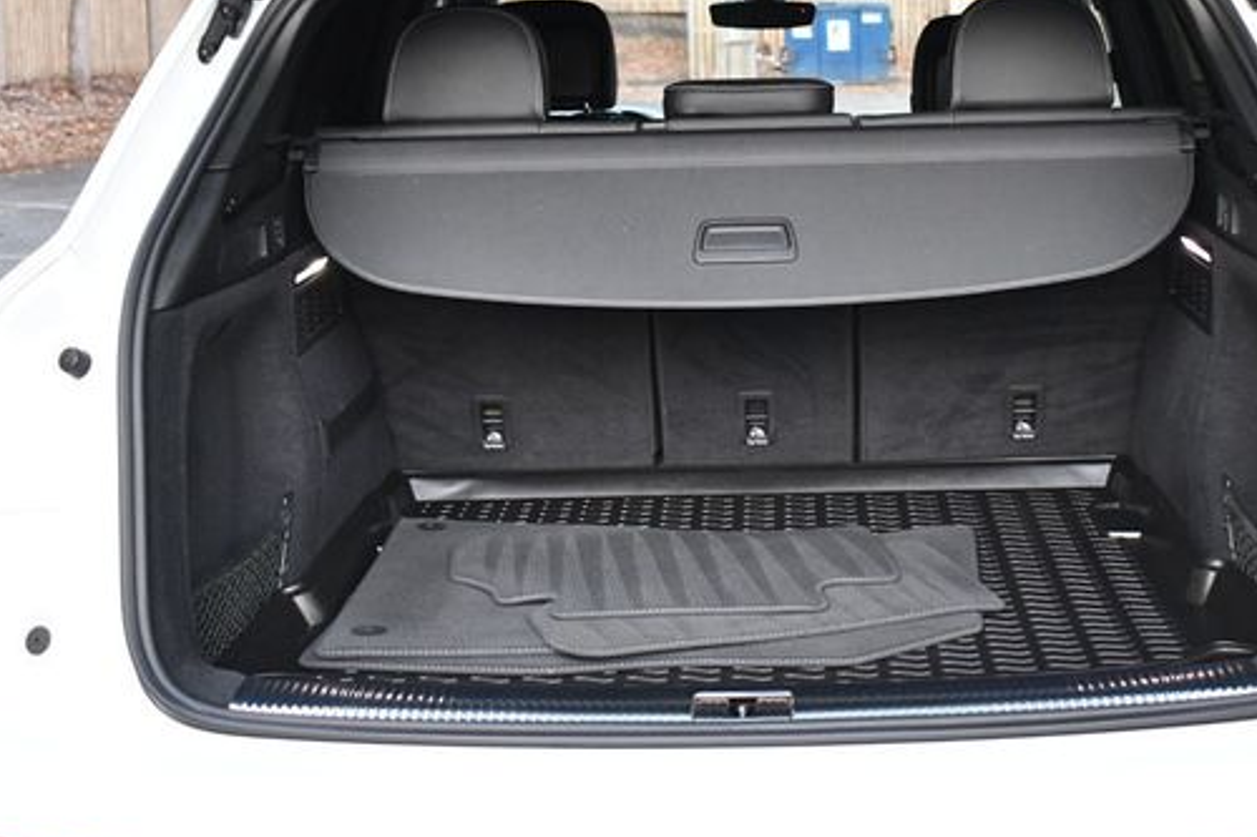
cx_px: 744
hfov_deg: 36.1
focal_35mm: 55
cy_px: 347
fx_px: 1920
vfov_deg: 24.6
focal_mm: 29
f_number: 4.2
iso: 2200
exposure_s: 1/125
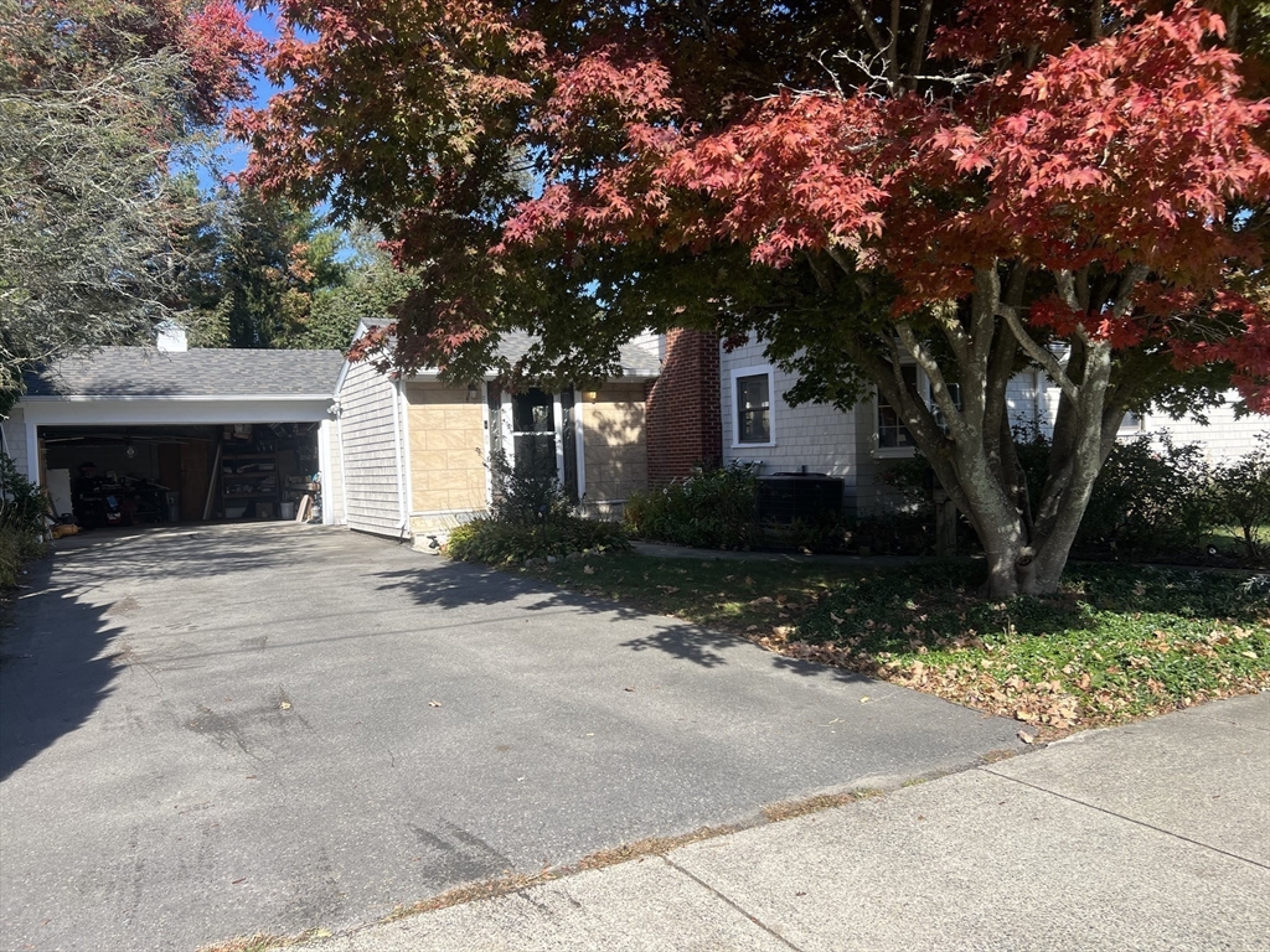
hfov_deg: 67.3
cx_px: 635
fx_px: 954
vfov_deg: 53.1
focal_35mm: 26
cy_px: 476
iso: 50
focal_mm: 5.7
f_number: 1.5
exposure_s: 1/2083
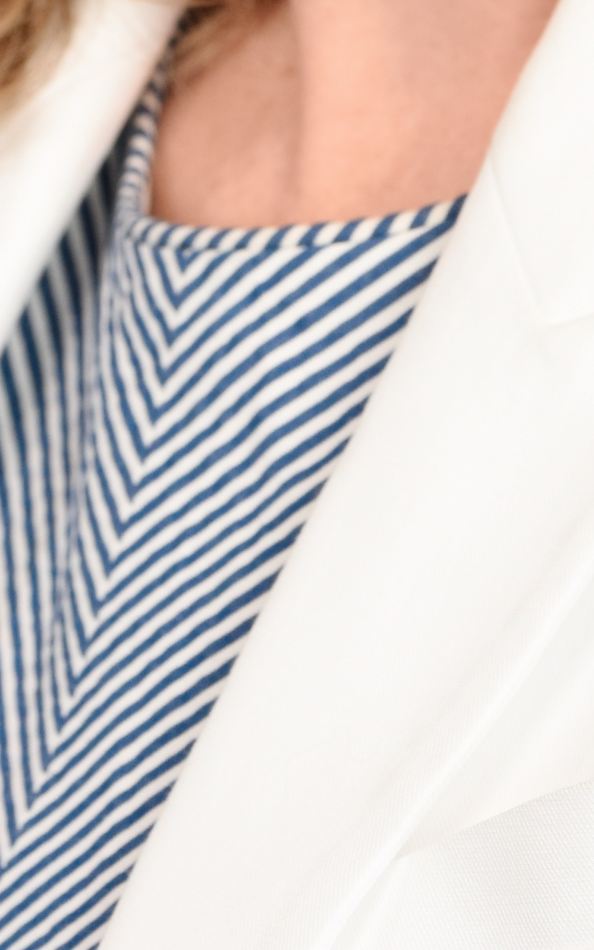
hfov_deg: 2.1
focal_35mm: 634
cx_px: 336
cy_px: -666
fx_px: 16419
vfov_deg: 3.3
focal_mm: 135
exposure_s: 1/100
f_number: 5
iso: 400
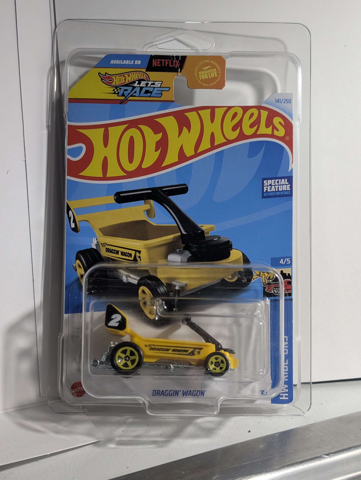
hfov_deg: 29.7
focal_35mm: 49
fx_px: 680
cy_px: 240
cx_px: 180
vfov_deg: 38.9
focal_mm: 6.9
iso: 426
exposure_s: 1/189
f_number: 1.68
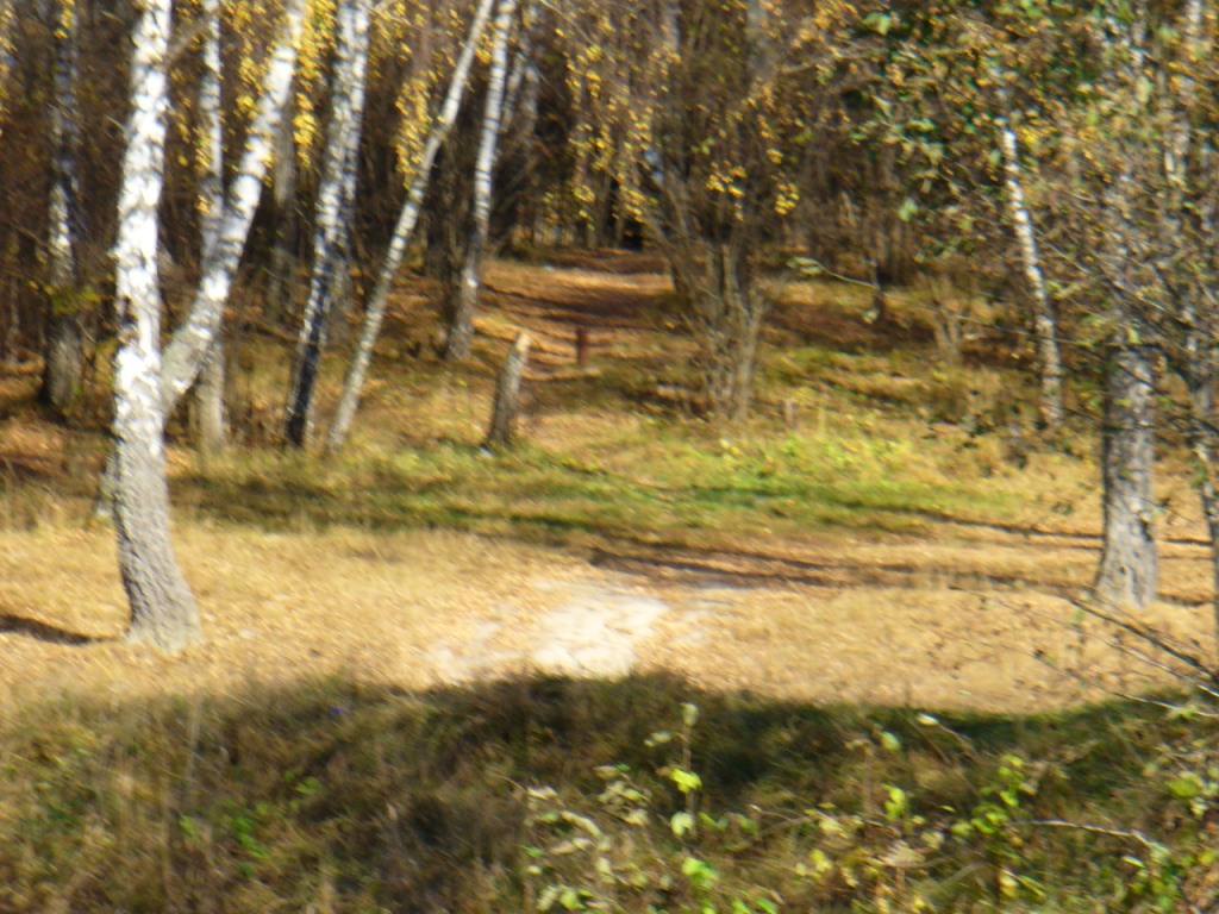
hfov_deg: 8.9
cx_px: 610
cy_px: 457
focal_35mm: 222
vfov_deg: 6.7
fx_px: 7818
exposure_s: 1/250
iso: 80
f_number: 4.5
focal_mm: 36.6
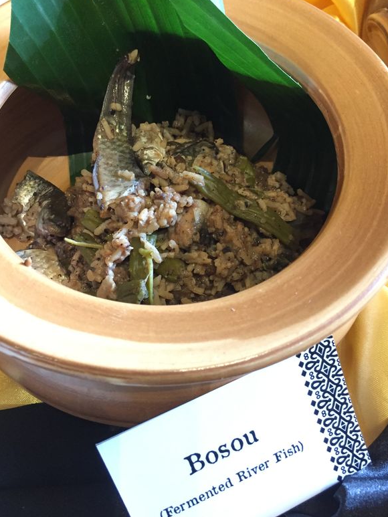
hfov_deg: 46.8
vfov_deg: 60.0
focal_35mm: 30
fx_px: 448
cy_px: 260
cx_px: 199
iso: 320
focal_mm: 4.15
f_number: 2.2
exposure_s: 1/33
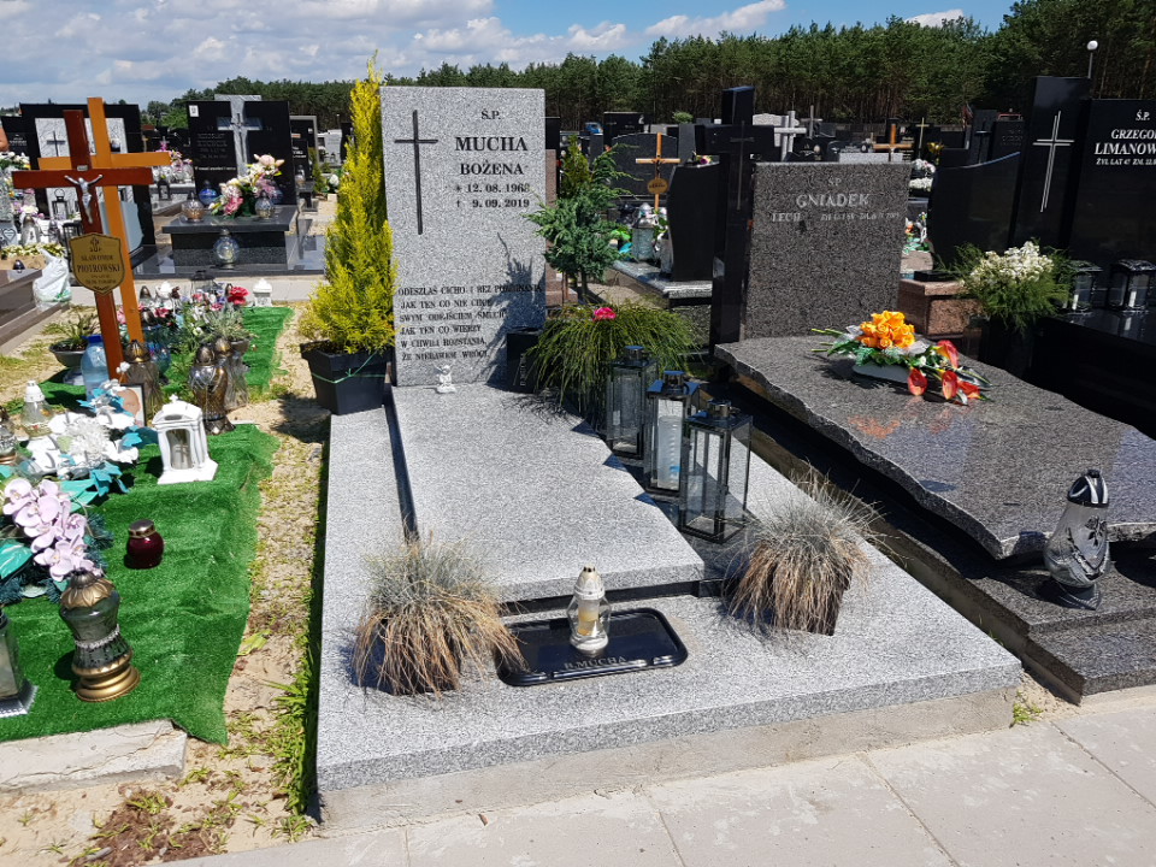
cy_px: 434
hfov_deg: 67.3
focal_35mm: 26
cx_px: 578
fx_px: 868
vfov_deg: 53.1
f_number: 1.7
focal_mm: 4.2
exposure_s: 1/2710
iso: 50
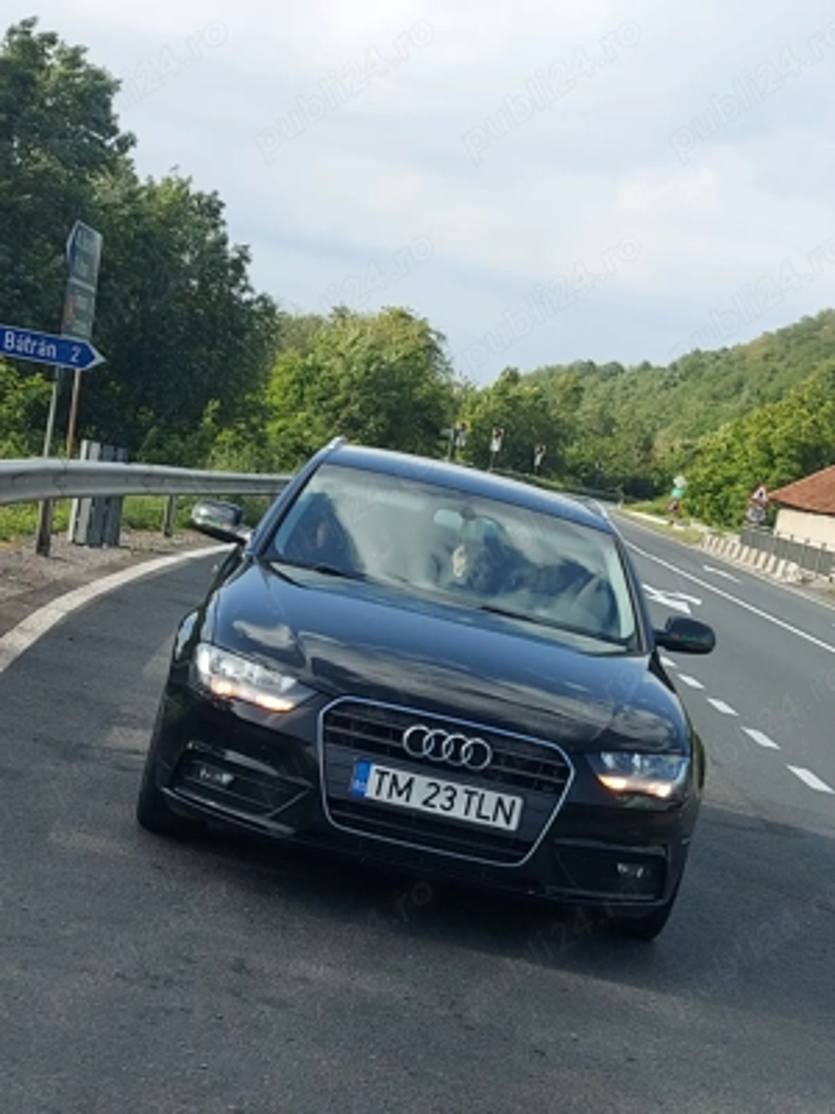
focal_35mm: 24
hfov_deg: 56.8
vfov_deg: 71.6
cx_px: 418
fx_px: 772
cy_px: 557
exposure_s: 1/667
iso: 32
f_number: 1.8
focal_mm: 5.23
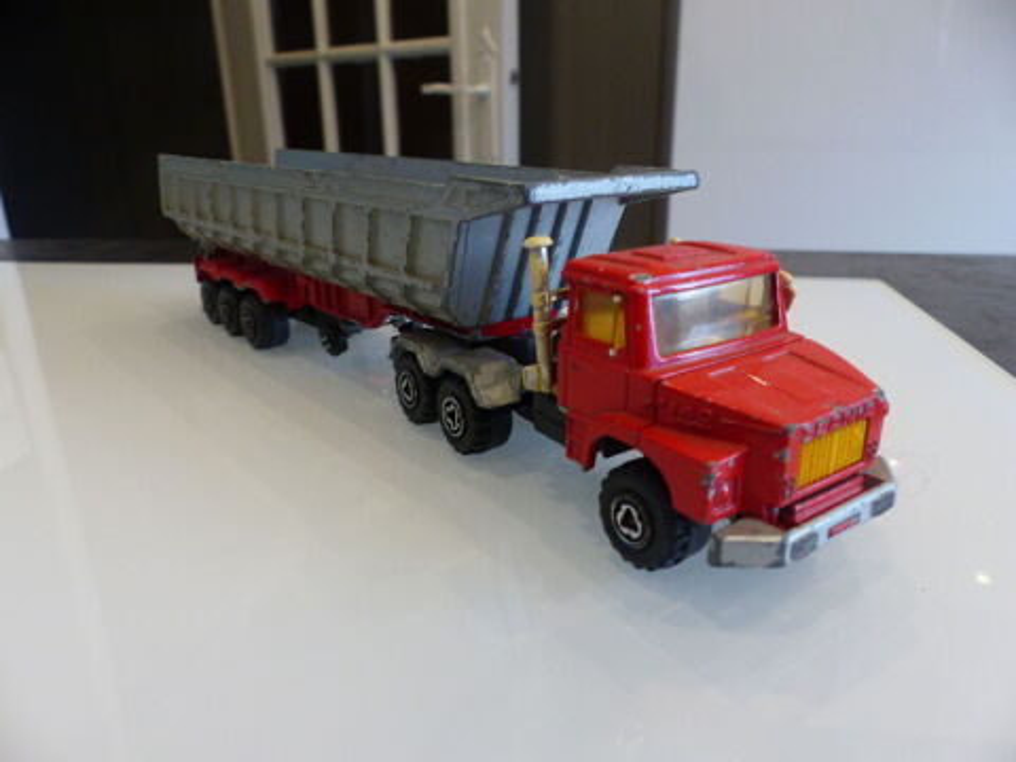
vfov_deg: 54.9
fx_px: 734
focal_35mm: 25
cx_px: 508
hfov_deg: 69.4
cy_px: 381
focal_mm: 4.5
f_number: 2.8
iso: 400
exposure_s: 1/60
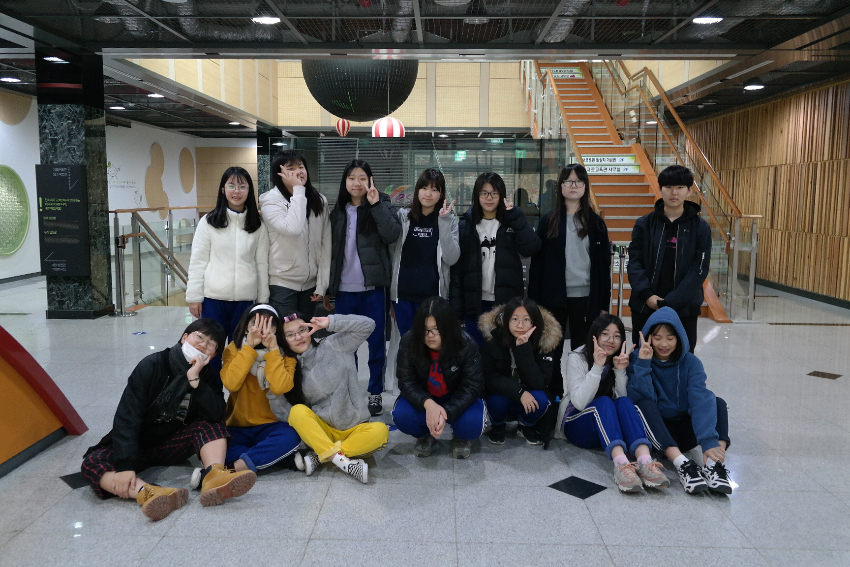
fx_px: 708
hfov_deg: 61.9
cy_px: 284
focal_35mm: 30
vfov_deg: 43.6
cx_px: 425
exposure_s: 1/40
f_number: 3.5
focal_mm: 20
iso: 1600
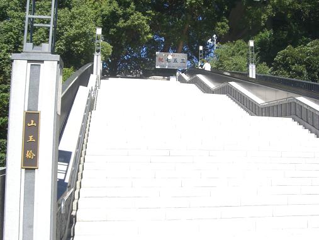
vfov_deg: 37.8
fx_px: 350
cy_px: 120
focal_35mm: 38
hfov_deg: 48.9
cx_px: 160
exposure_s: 1/1250
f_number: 4.3
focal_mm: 6.2
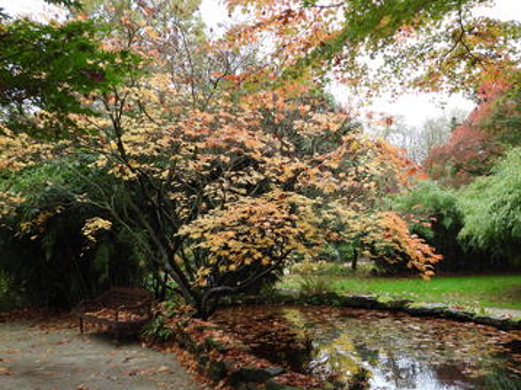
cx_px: 288
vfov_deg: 39.6
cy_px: 215
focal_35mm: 36
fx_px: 541
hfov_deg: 51.3
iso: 250
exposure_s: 1/125
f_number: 2.8
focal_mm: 5
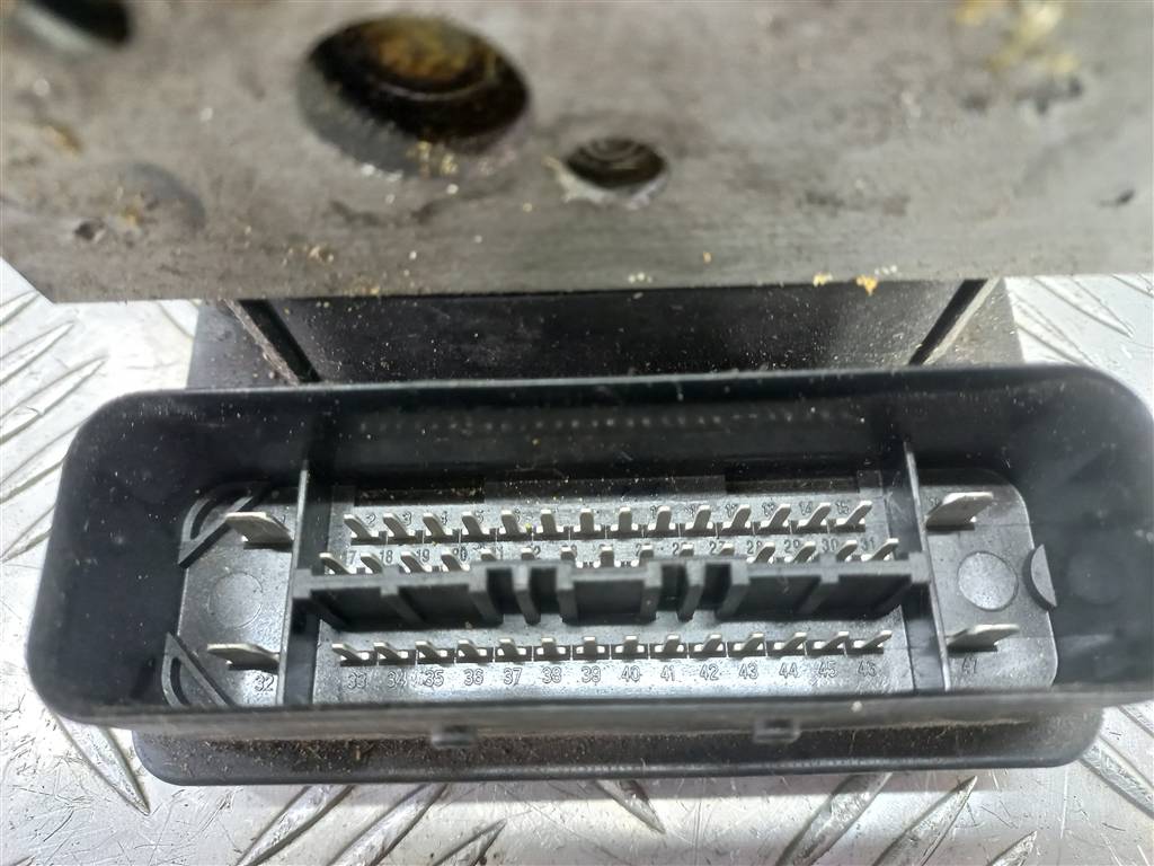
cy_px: 433
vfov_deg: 54.9
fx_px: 833
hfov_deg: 69.4
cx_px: 577
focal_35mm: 25
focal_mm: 4.6
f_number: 1.8
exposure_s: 1/25
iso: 320
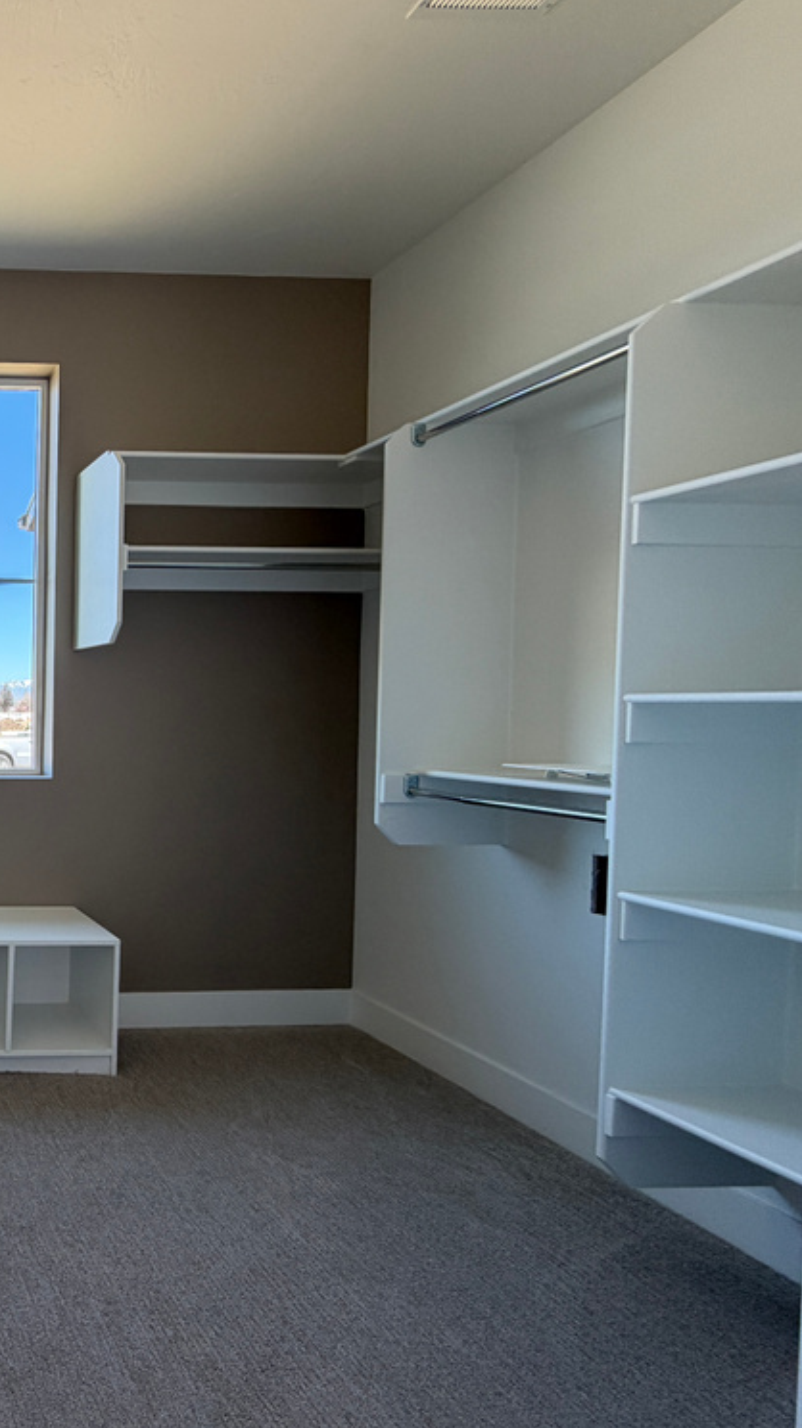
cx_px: -165
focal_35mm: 21
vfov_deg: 83.8
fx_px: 795
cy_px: 731
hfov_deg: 38.9
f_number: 2.2
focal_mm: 2.22
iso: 100
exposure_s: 1/120
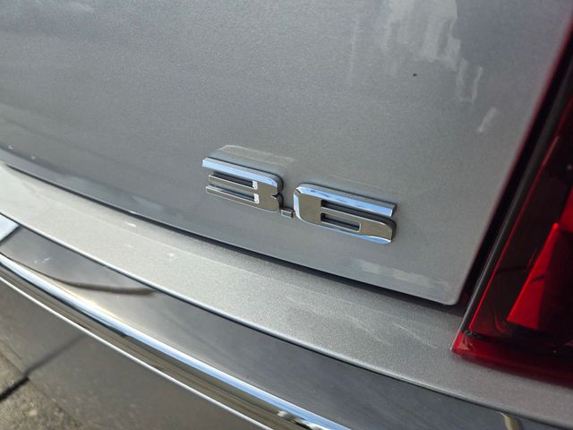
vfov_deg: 58.9
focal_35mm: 23
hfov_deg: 73.9
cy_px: 215
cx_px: 286
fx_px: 381
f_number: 1.8
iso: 25
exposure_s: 1/1205
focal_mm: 5.4
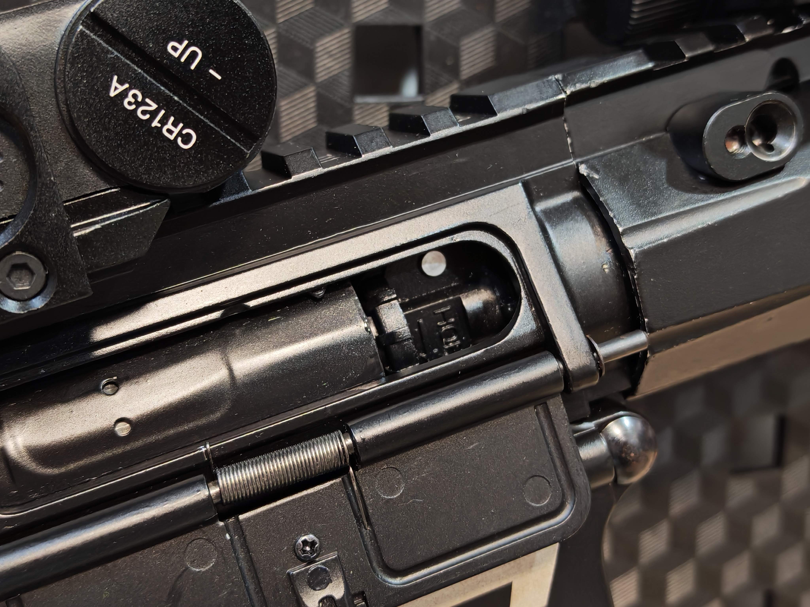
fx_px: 1123
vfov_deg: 30.3
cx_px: 405
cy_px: 304
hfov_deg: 39.7
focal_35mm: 48
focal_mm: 6.83
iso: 500
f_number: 2
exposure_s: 1/37
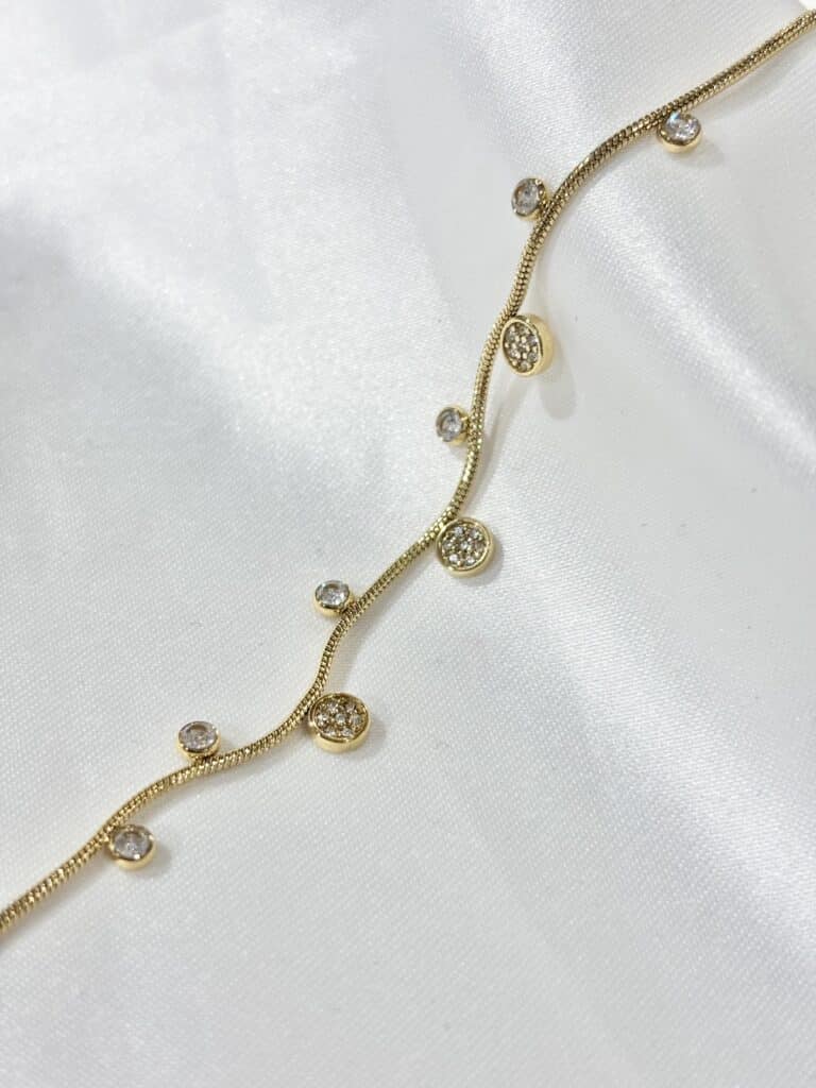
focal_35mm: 52
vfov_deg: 36.8
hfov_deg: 28.0
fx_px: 1634
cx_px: 408
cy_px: 544
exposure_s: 1/235
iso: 32
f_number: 1.6
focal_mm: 5.96
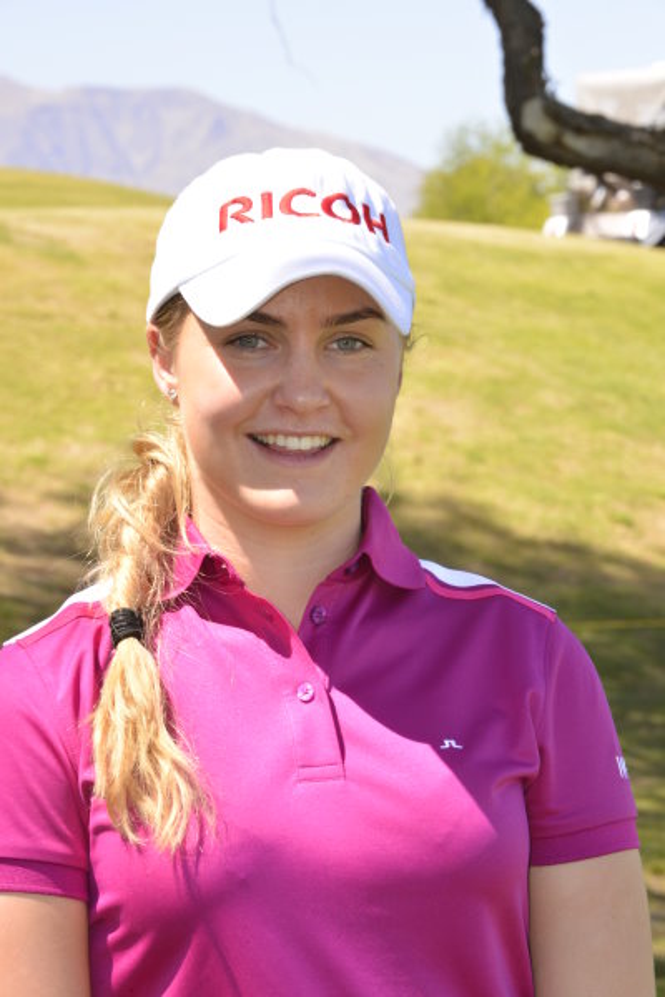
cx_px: 332
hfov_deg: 10.6
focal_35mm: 130
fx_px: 3598
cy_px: 498
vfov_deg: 15.8
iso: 640
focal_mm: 130
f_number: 22
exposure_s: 1/125
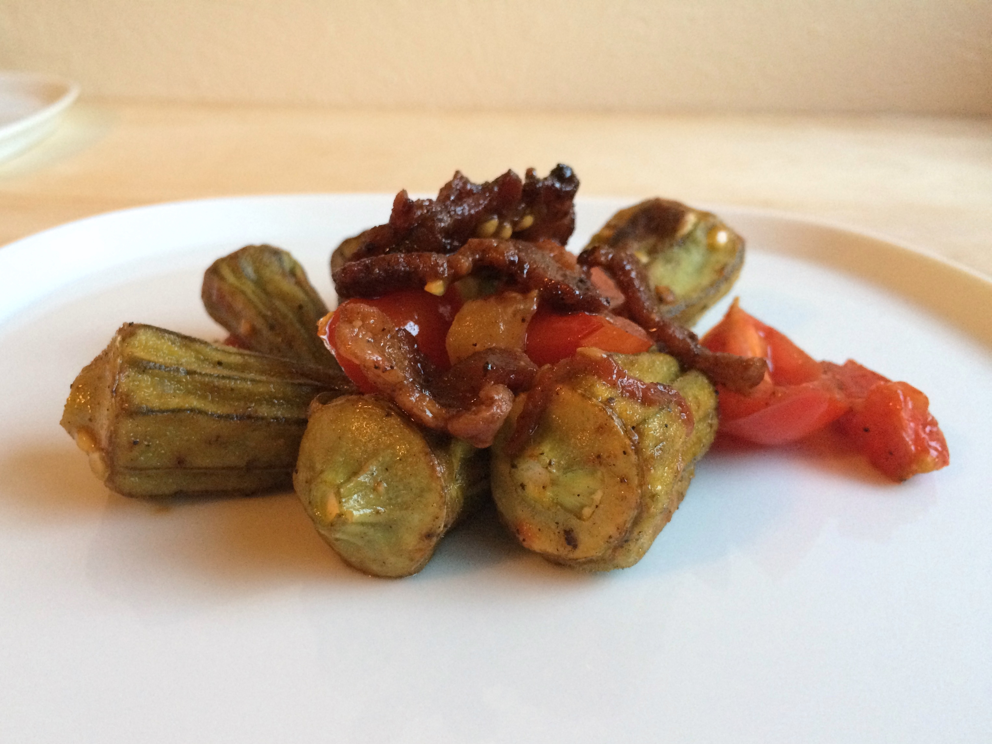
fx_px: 831
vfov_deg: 48.2
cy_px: 372
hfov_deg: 61.7
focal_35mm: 29
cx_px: 496
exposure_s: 1/24
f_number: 2.2
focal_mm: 4.15
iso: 320
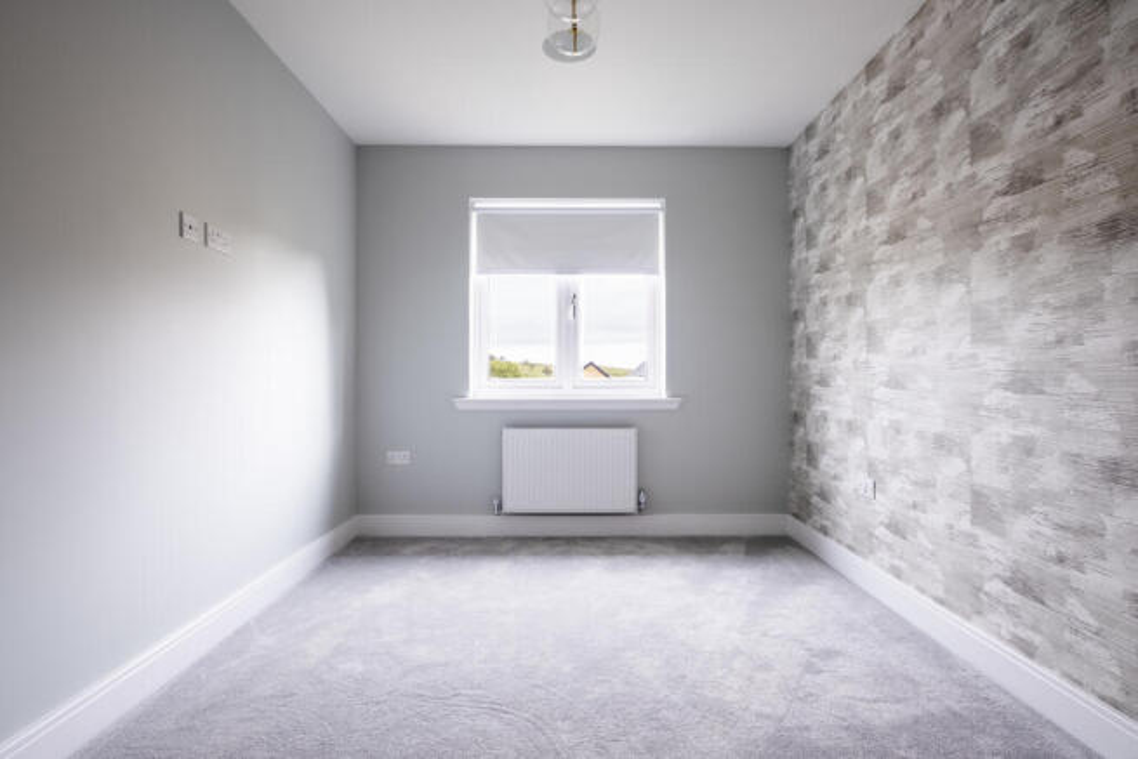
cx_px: 569
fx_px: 569
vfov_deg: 67.4
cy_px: 380
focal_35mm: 18
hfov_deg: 90.0
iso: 160
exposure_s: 1/30
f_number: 9
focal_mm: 12
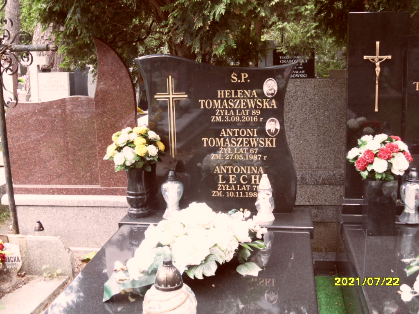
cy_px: 157
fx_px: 484
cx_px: 210
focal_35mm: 40
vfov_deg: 36.0
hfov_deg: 46.8
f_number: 3.6
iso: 100
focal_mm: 6.5
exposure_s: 1/45
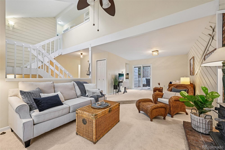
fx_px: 87
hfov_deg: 104.3
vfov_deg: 81.2
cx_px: 112
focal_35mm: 14
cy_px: 75
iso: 400
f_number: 11
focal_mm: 14
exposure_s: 1/5
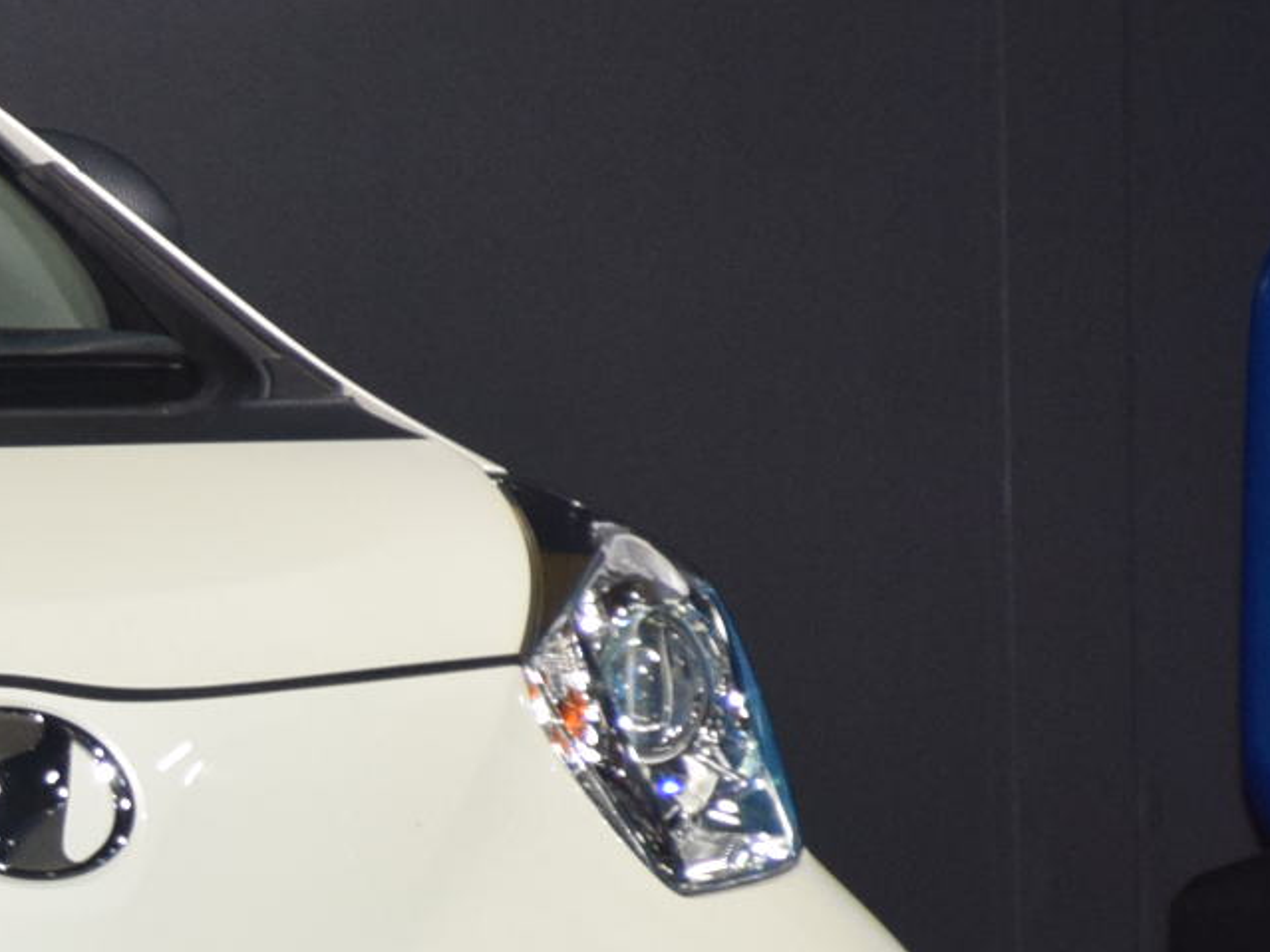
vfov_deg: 2.4
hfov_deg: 3.2
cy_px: 859
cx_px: -1246
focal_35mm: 608
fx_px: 22302
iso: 800
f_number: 5.6
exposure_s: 1/125
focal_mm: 90
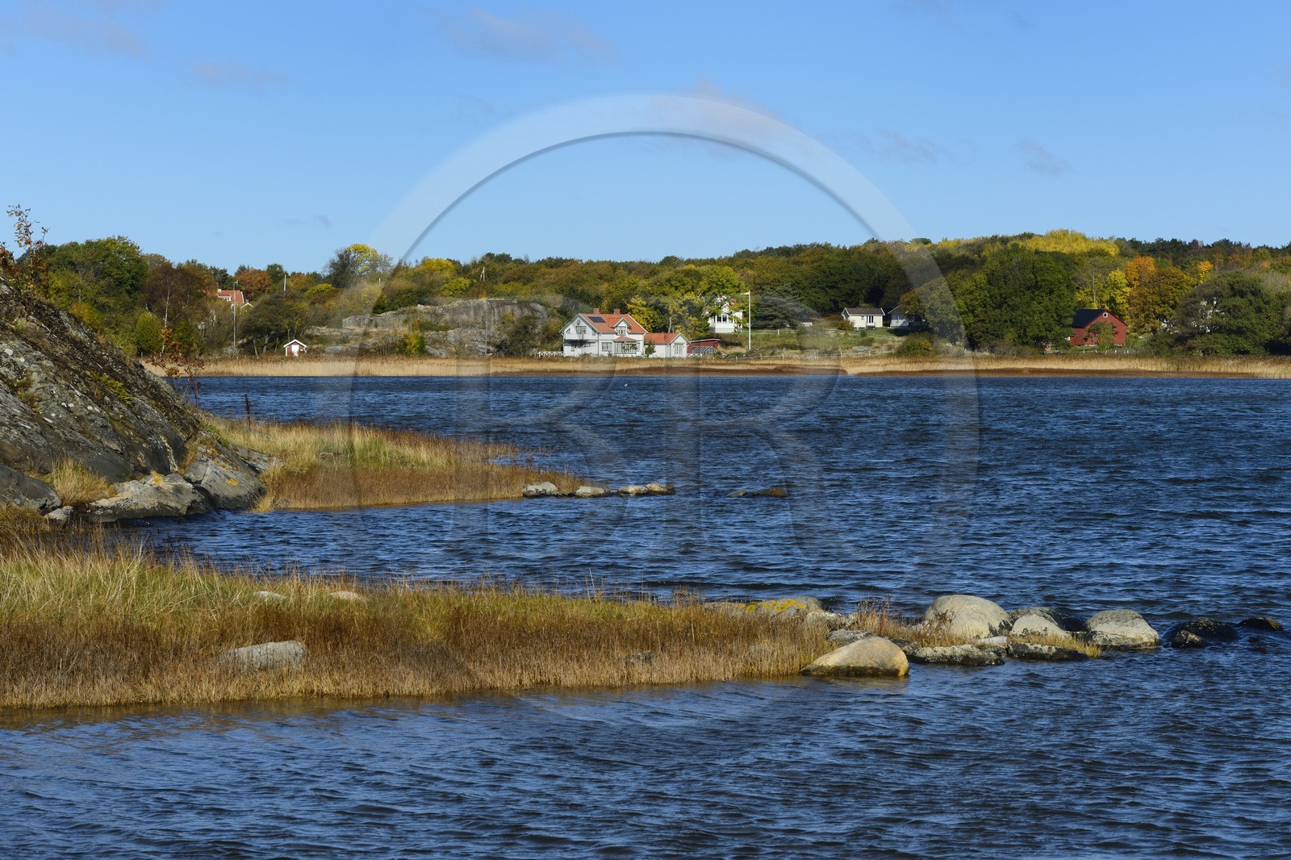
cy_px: 430
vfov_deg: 14.4
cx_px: 646
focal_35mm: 95
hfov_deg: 21.5
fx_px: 3406
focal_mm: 95
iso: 200
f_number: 16
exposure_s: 1/250
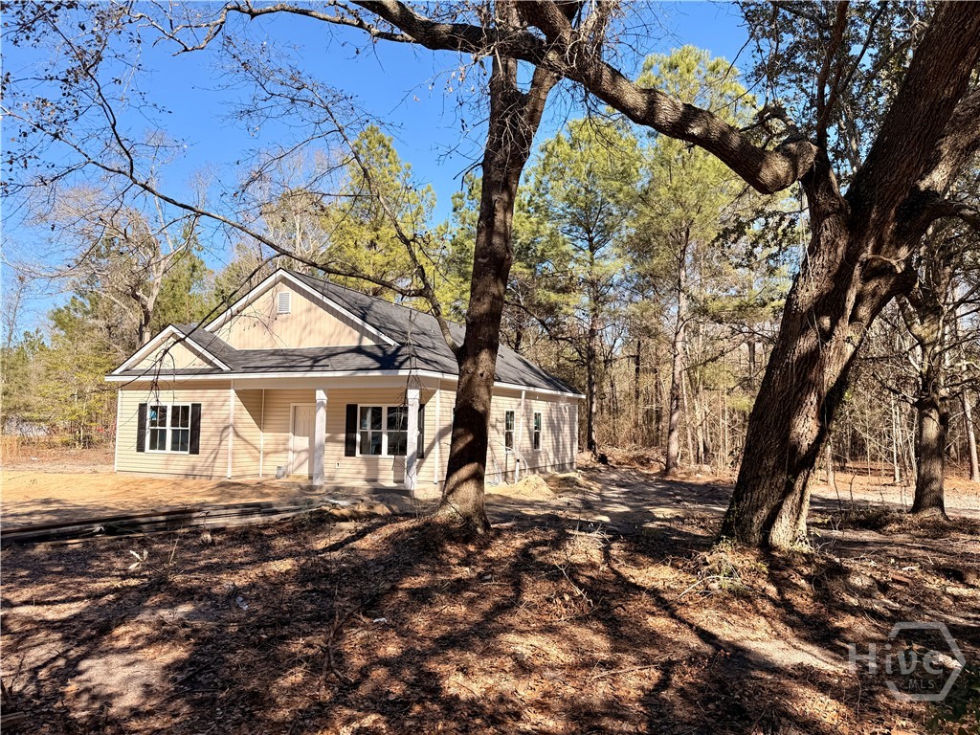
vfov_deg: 56.8
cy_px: 368
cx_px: 490
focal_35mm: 24
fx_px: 679
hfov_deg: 71.6
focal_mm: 6.76
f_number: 1.78
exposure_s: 1/2445
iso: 80
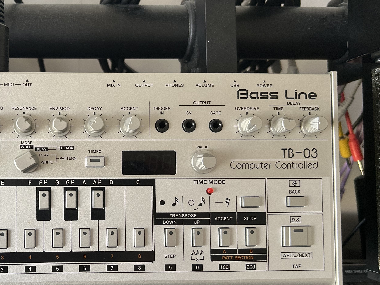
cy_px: 161
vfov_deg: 34.3
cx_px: 75
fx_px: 461
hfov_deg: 42.7
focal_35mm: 42
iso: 125
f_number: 1.5
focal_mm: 5.7
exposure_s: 1/121
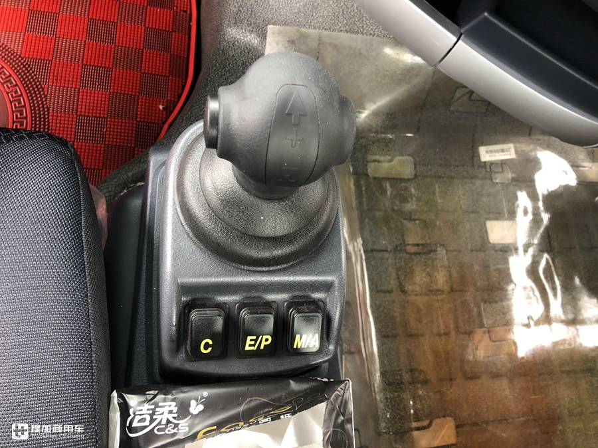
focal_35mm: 28
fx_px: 484
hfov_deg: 63.4
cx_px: 299
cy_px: 224
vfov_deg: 49.7
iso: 40
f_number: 1.8
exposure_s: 1/15
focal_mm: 4
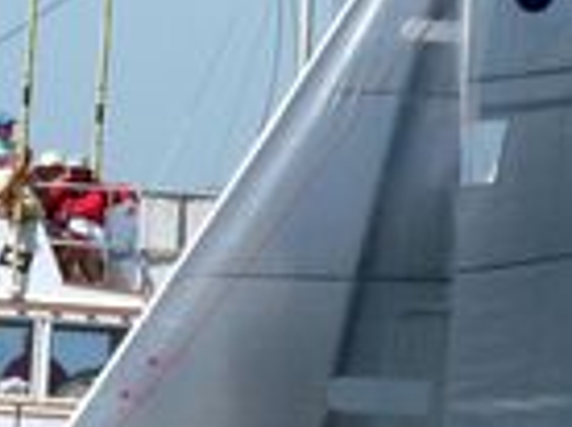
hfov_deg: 2.5
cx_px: 128
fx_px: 13229
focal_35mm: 802
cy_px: 166
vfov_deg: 1.8
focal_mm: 24.5
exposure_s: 1/1000
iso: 100
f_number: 4.5
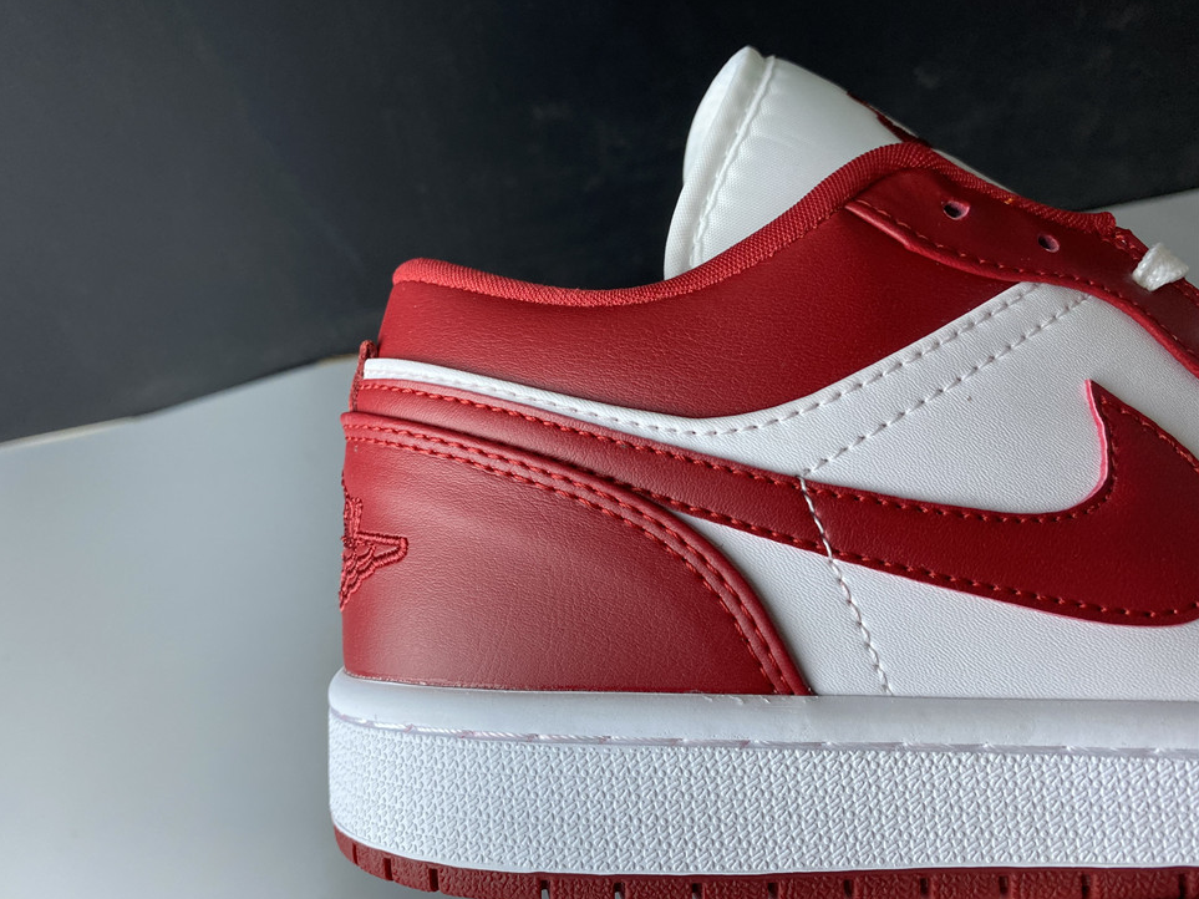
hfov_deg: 65.3
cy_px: 453
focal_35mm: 27
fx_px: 935
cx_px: 578
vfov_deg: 51.3
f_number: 1.8
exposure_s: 1/100
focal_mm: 4.25
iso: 80
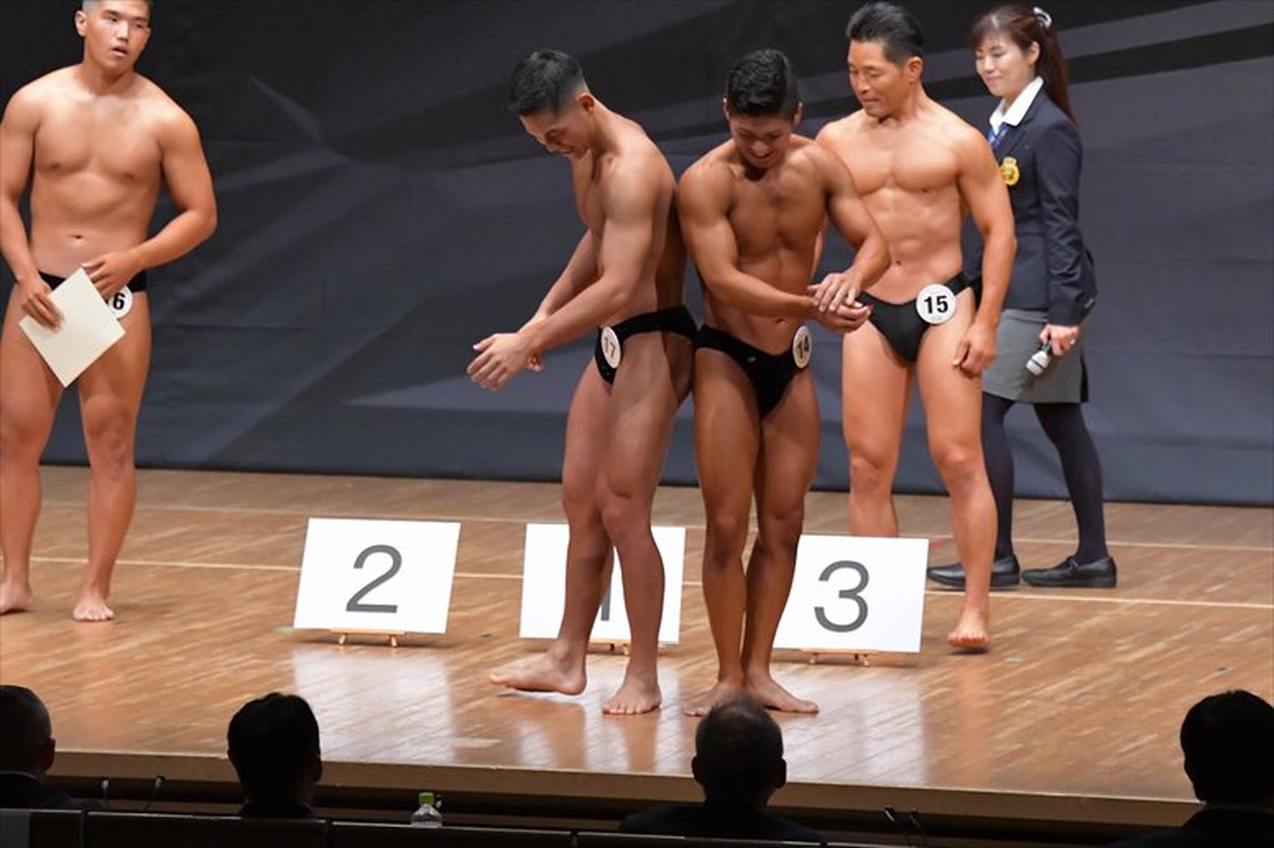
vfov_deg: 5.4
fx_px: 9020
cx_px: 637
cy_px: 424
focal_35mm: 255
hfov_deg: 8.1
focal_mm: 170
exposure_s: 1/400
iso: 8000
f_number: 5.6
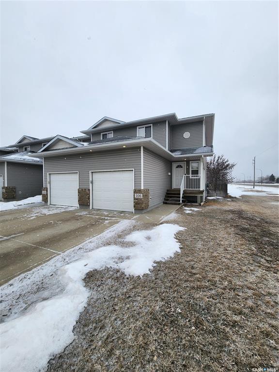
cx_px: 140
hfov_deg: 89.9
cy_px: 186
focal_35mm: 13
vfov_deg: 106.2
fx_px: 140
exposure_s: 1/2339
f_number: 2.2
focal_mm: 2.2
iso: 50
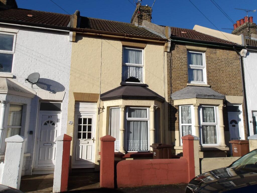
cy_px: 96
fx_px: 200
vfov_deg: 51.4
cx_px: 128
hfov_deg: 65.3
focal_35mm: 27
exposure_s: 1/152
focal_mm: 4.9
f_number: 10.4
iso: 100
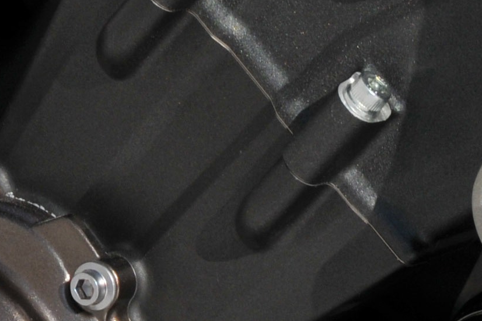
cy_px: 784
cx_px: 552
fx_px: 9892
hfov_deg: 2.8
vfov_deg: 1.8
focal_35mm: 740
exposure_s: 1/400
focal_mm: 95
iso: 200
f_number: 10
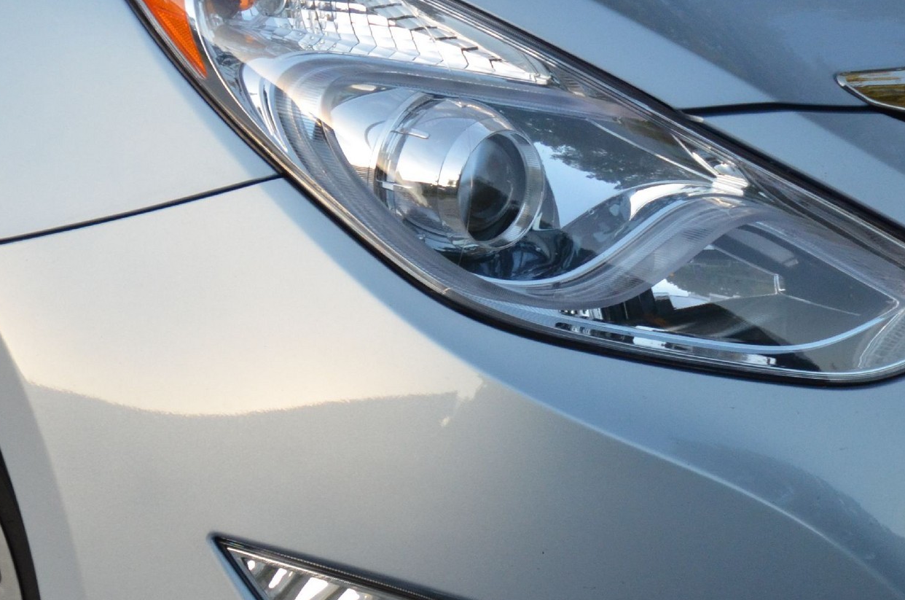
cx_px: 480
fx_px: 7954
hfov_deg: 6.5
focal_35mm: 317
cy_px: 358
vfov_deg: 4.3
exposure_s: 1/500
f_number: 5.3
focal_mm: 105
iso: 1250
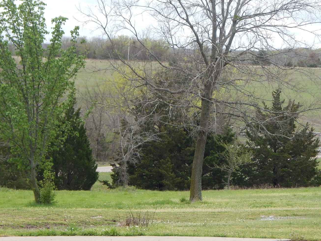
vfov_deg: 8.8
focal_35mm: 168
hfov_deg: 11.8
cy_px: 164
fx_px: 1558
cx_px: 197
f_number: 4.6
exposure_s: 1/320
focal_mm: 20.5
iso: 125
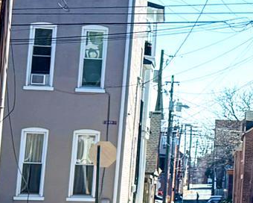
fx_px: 1056
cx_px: 485
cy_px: 46
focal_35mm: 141
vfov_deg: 10.9
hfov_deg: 12.3
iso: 80
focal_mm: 6.76
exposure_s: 1/2604
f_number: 1.78
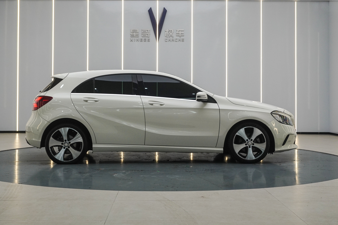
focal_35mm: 50
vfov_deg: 27.1
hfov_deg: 39.8
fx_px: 466
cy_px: 90
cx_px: 165
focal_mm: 25
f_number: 6.3
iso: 500
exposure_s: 1/80
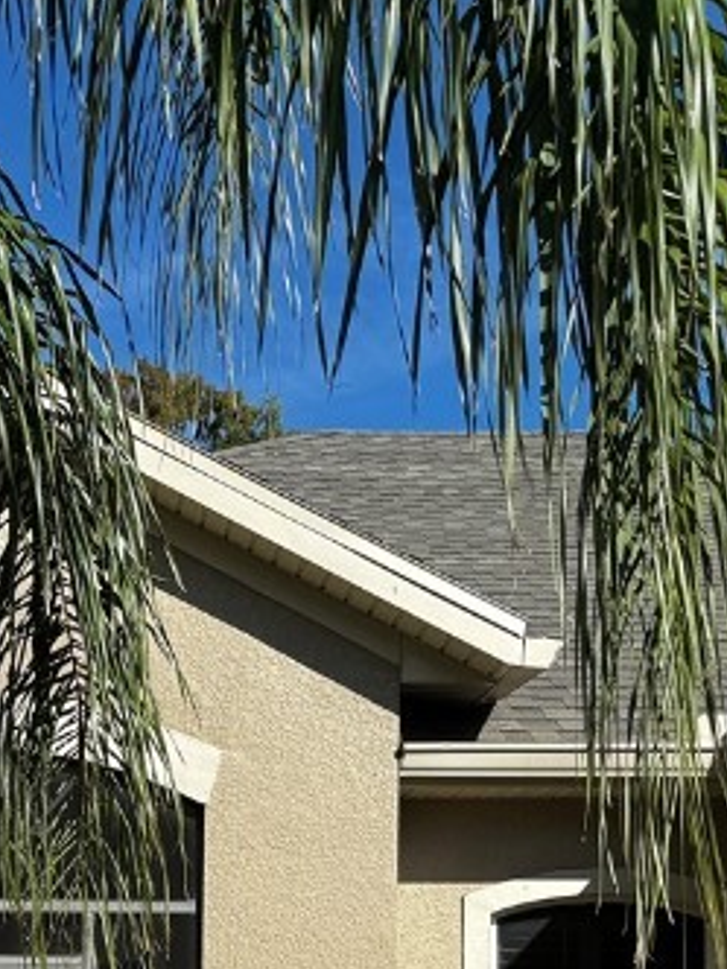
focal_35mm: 74
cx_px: 64
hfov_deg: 19.5
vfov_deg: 24.7
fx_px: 2072
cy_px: 1045
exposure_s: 1/3597
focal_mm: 6.76
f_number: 1.78
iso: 80
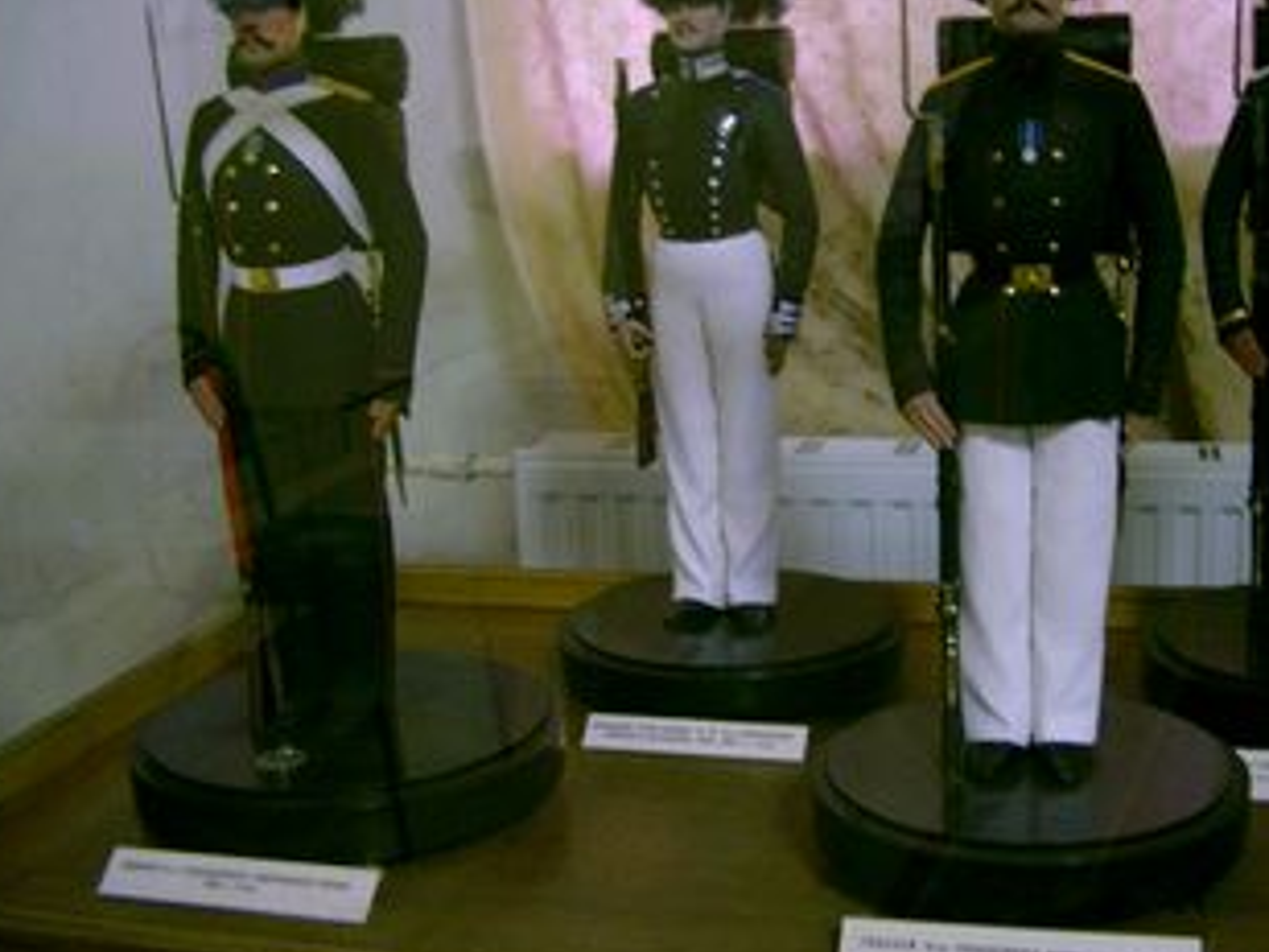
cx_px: 762
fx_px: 1760
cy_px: 478
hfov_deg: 39.5
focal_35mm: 48
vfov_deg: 30.3
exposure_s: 1/13
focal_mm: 7.6
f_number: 2.6
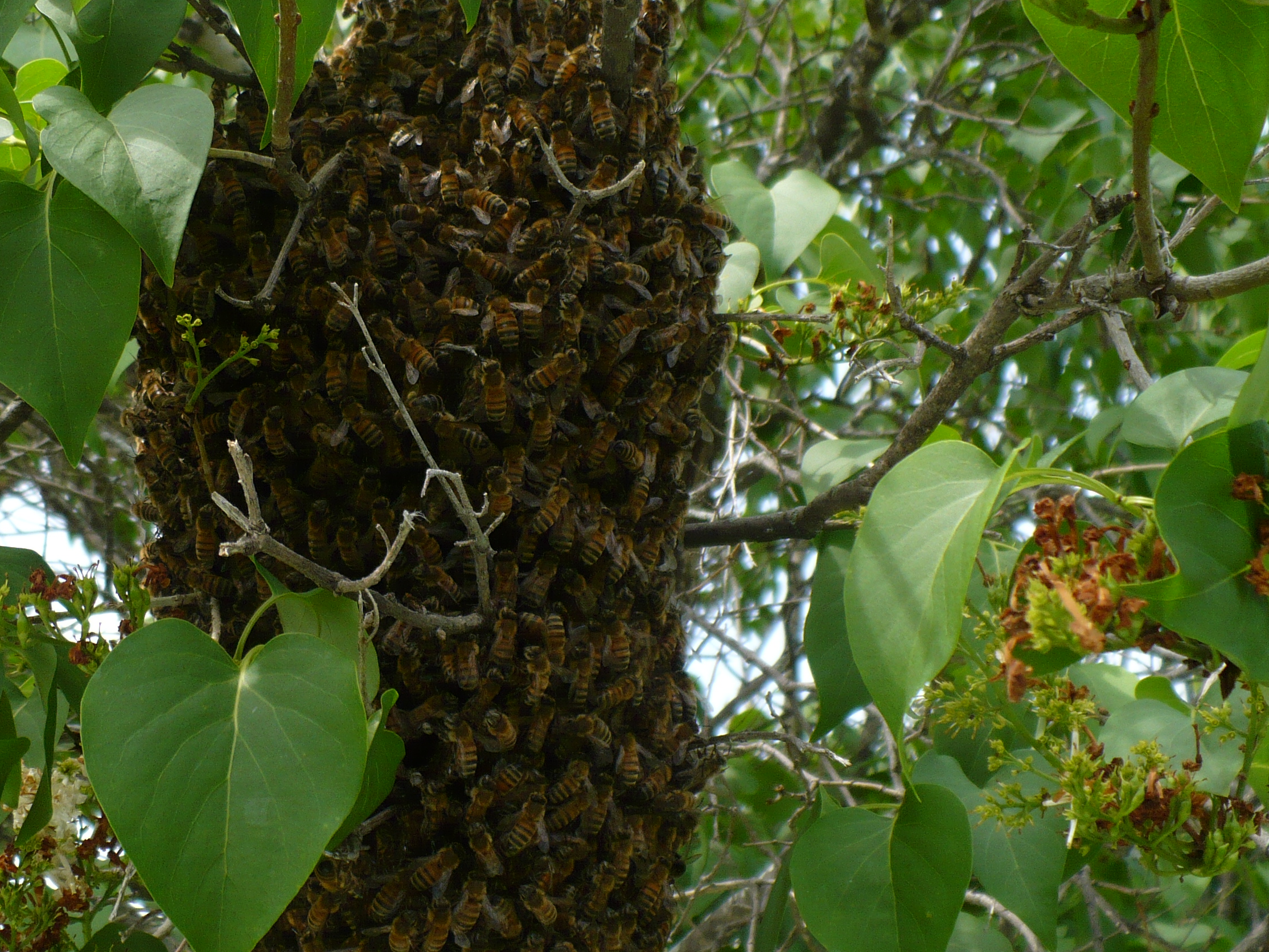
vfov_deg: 28.5
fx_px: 1870
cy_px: 528
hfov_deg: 37.2
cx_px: 449
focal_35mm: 51
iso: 100
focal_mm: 6.1
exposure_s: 1/500
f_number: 2.8
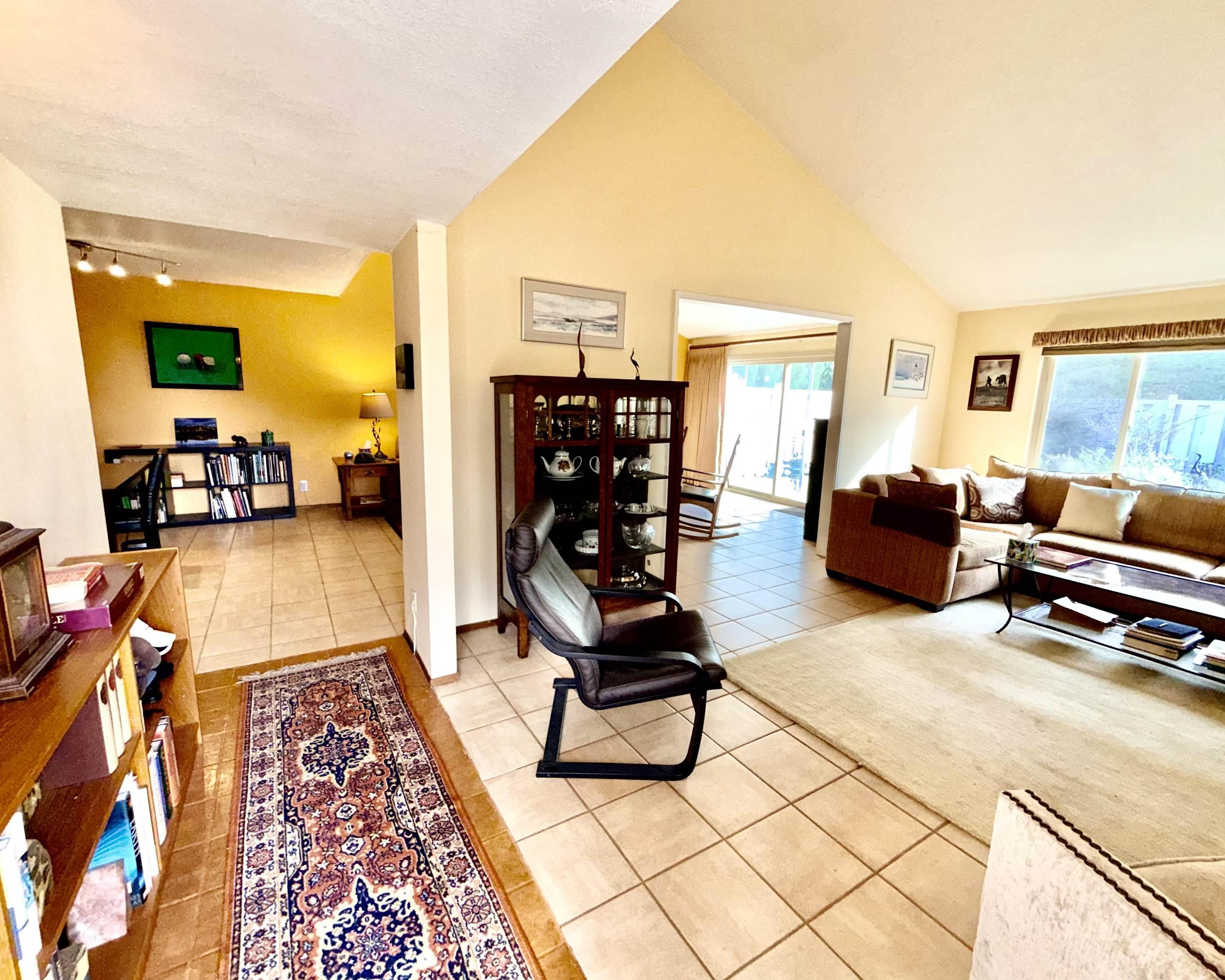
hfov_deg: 96.8
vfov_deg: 84.0
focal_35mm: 15
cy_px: 489
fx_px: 544
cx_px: 604
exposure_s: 1/122
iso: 64
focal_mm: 2.22
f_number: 2.2
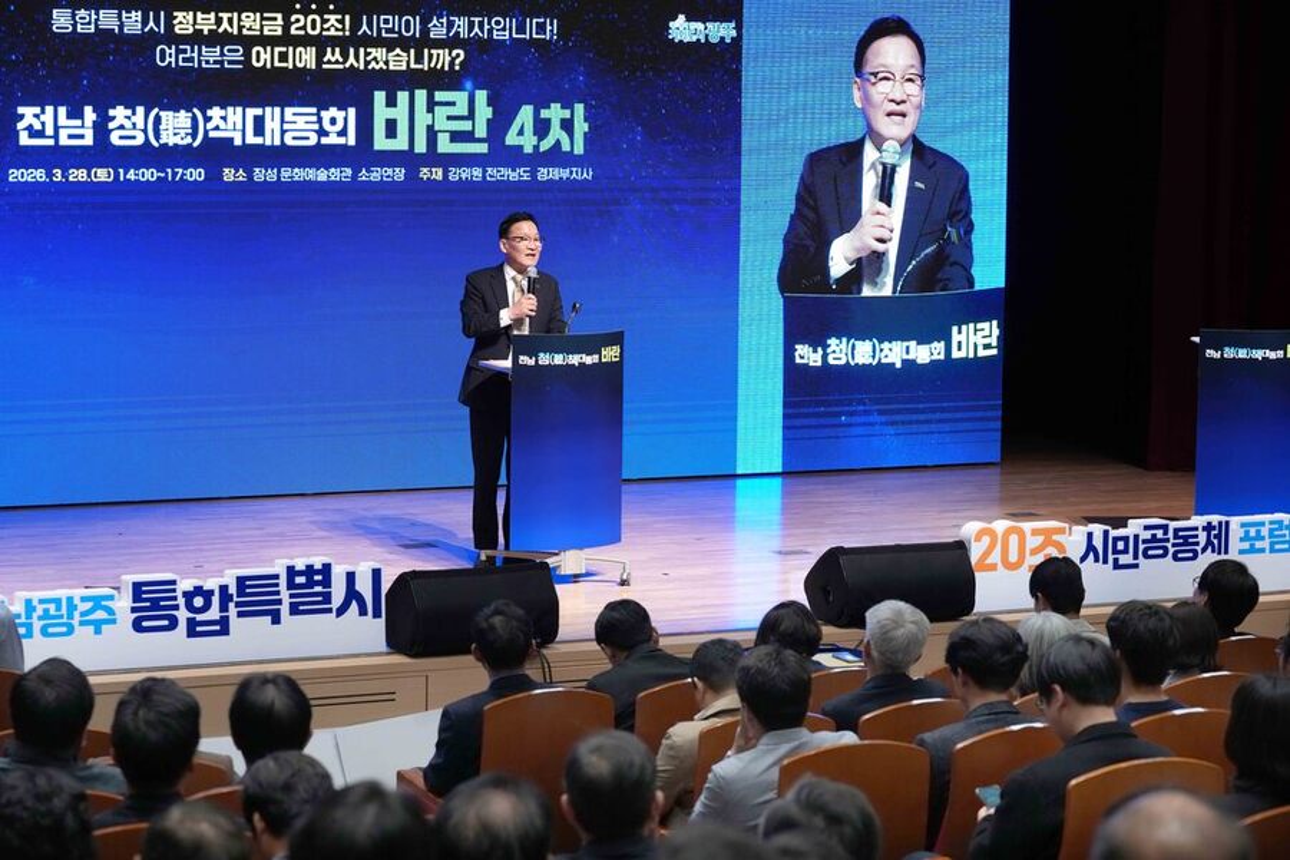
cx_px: 645
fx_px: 3225
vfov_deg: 15.2
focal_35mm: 90
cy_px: 430
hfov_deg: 22.6
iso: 3200
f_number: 5
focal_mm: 90
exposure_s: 1/200
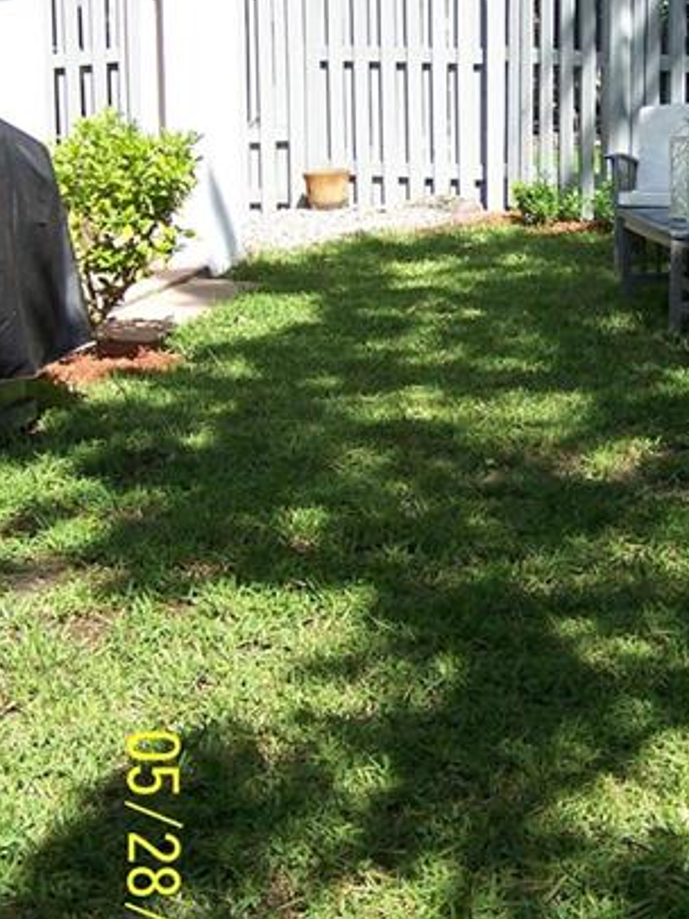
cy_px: 290
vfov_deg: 26.8
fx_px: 1910
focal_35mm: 72
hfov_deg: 20.0
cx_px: 632
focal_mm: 6.3
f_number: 2.8
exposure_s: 1/750
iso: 80
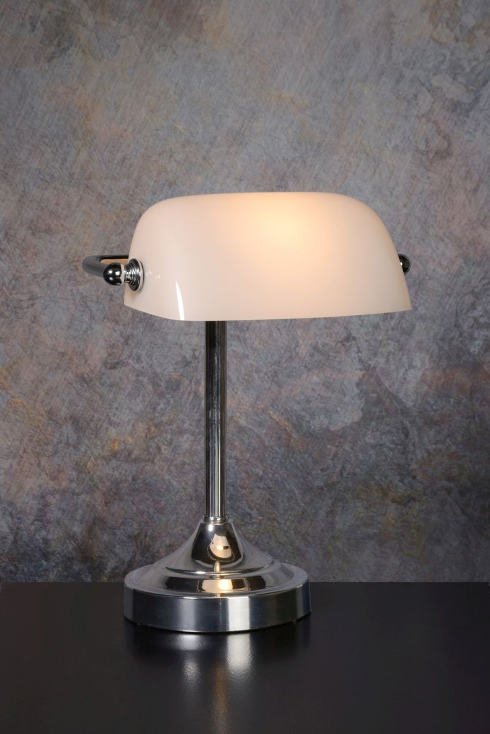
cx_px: 245
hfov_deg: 11.4
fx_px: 2447
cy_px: 367
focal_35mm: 120
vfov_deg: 17.1
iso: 100
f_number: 18
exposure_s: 1/8
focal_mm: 120
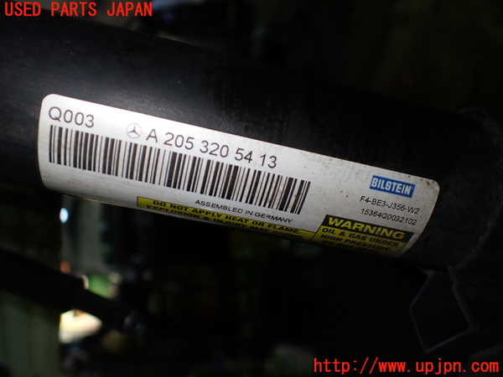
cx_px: 252
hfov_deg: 60.0
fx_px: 436
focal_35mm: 30
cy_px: 188
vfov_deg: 46.8
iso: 200
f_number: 2.3
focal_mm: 5.4
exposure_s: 1/125
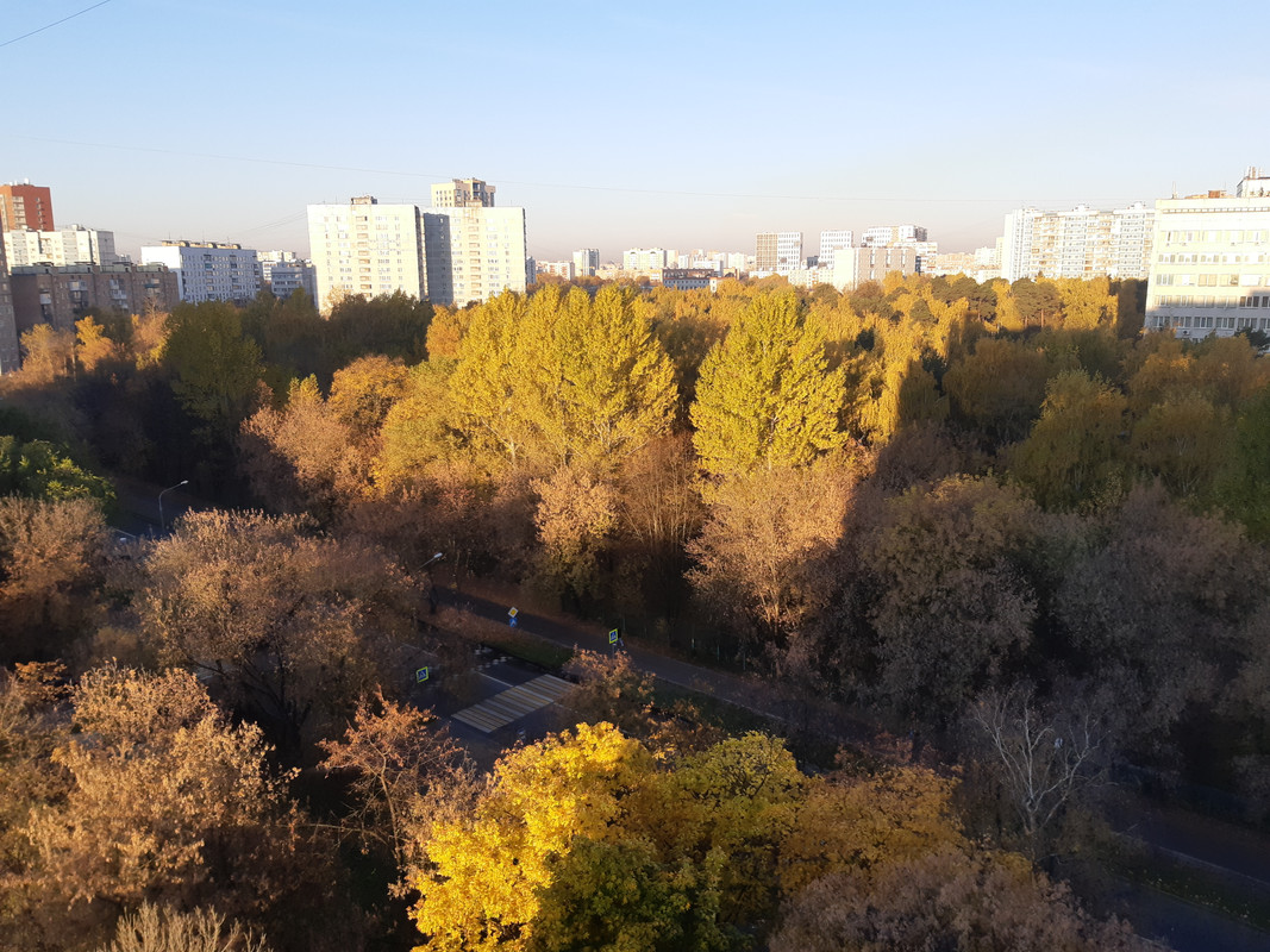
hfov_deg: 67.3
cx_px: 635
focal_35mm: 26
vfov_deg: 53.1
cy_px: 476
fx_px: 954
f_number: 1.7
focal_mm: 3.93
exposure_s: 1/660
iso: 40
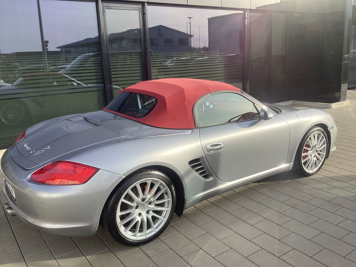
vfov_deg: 45.4
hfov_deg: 58.4
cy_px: 134
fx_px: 319
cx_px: 178
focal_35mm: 31
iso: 25
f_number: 2.4
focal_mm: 3.3
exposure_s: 1/582
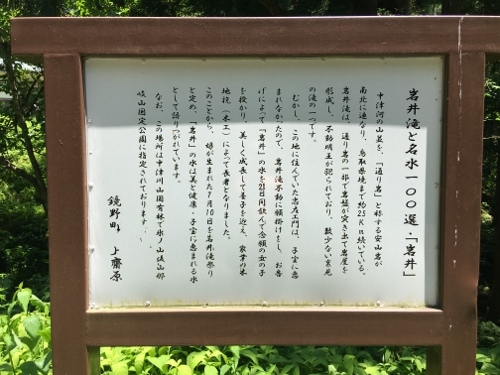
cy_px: 188
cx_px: 250
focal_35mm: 29
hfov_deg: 61.7
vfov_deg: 48.2
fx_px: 419
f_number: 2.2
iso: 25
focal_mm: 4.15
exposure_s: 1/545
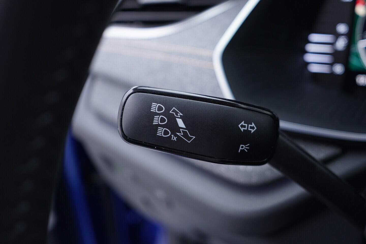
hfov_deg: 53.1
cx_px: 183
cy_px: 122
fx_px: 366
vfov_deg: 36.9
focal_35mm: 36
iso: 160
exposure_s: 1/40
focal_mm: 24
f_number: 2.8
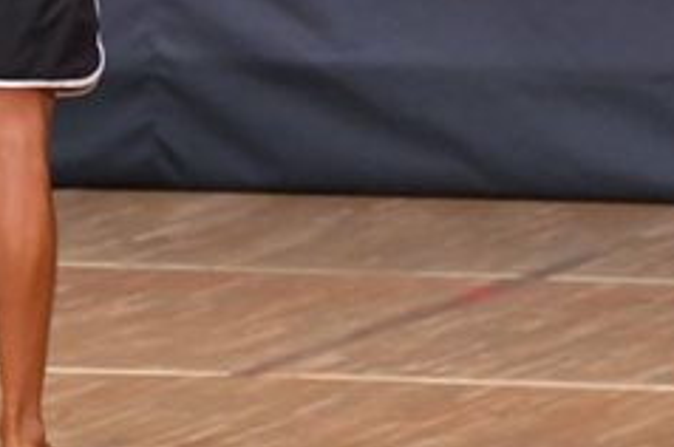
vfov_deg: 1.5
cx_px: -225
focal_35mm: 929
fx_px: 17369
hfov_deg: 2.2
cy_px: -136
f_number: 5.6
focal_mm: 190
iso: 6400
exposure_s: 1/400
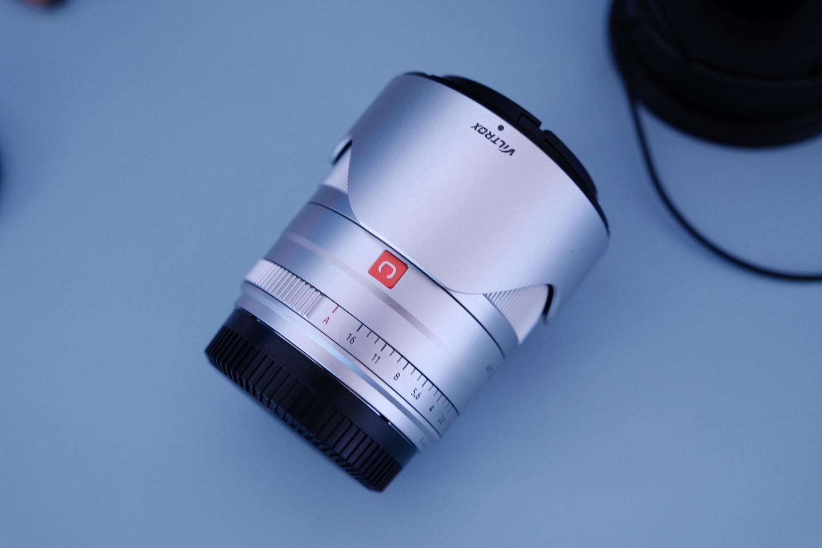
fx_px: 1164
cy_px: 274
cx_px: 411
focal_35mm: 51
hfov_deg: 38.9
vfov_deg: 26.5
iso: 640
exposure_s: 1/15
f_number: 2.8
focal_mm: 34.2
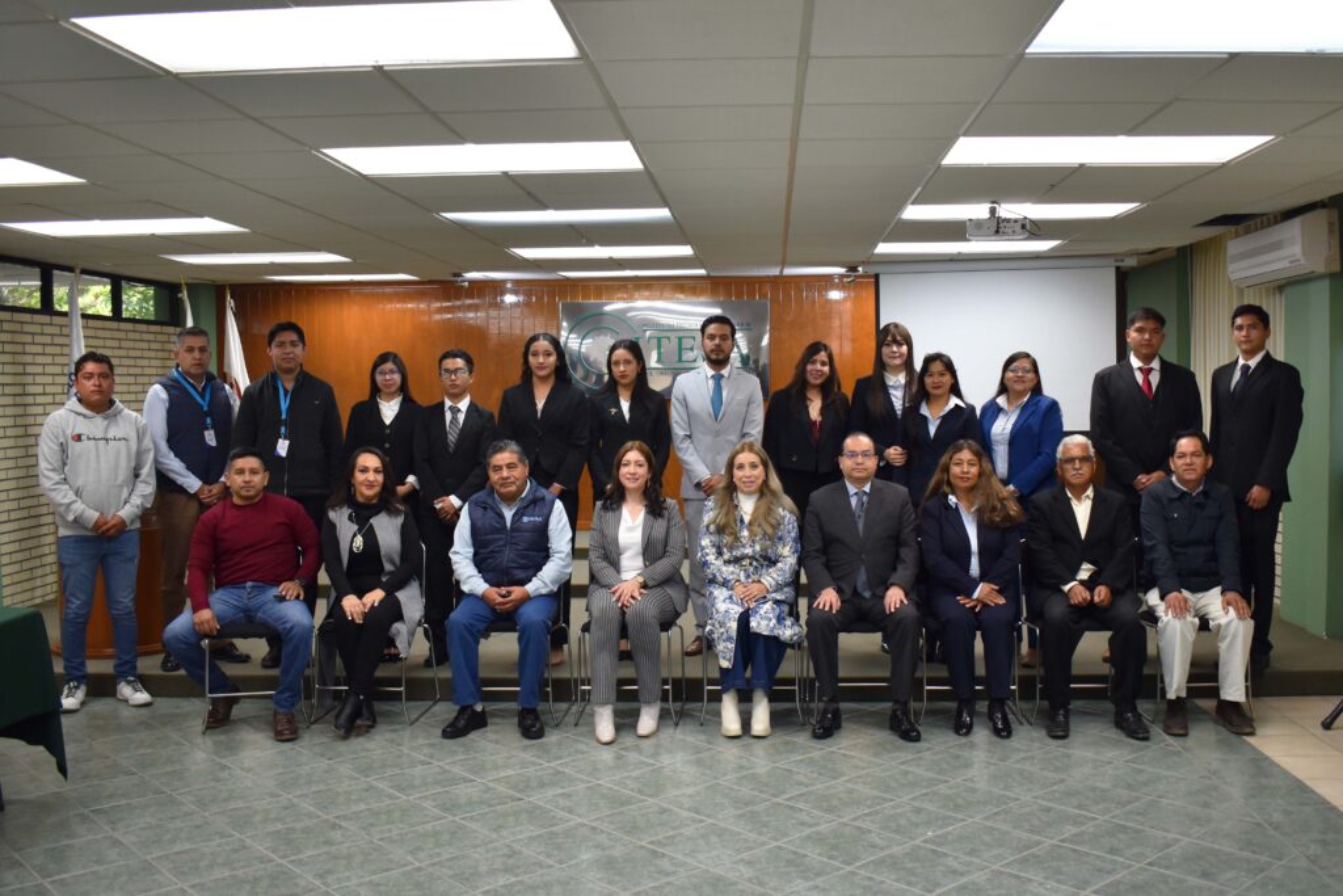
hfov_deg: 61.9
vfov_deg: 43.6
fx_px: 1119
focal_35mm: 30
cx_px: 672
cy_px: 448
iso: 560
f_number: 4
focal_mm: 20
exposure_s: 1/60
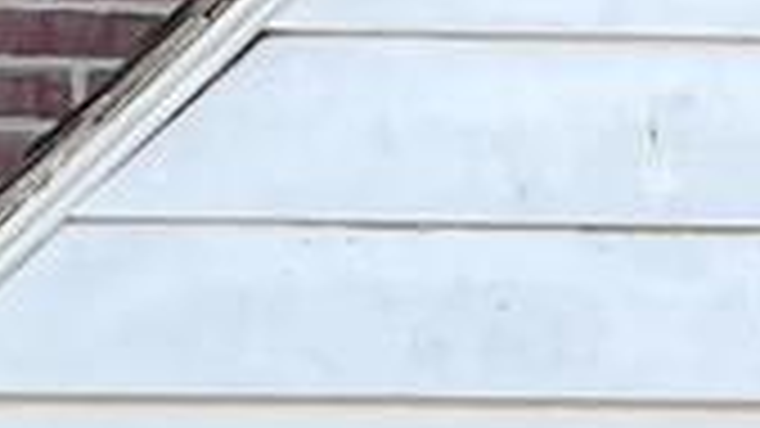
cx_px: 1354
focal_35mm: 257
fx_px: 5178
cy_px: 1753
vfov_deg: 4.3
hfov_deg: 8.1
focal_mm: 4.2
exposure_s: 1/378
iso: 32
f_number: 1.6
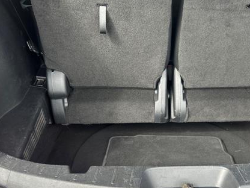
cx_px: 162
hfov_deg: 46.2
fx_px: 289
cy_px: 133
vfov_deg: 35.4
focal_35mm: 40
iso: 50
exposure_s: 1/298
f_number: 1.5
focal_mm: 5.7
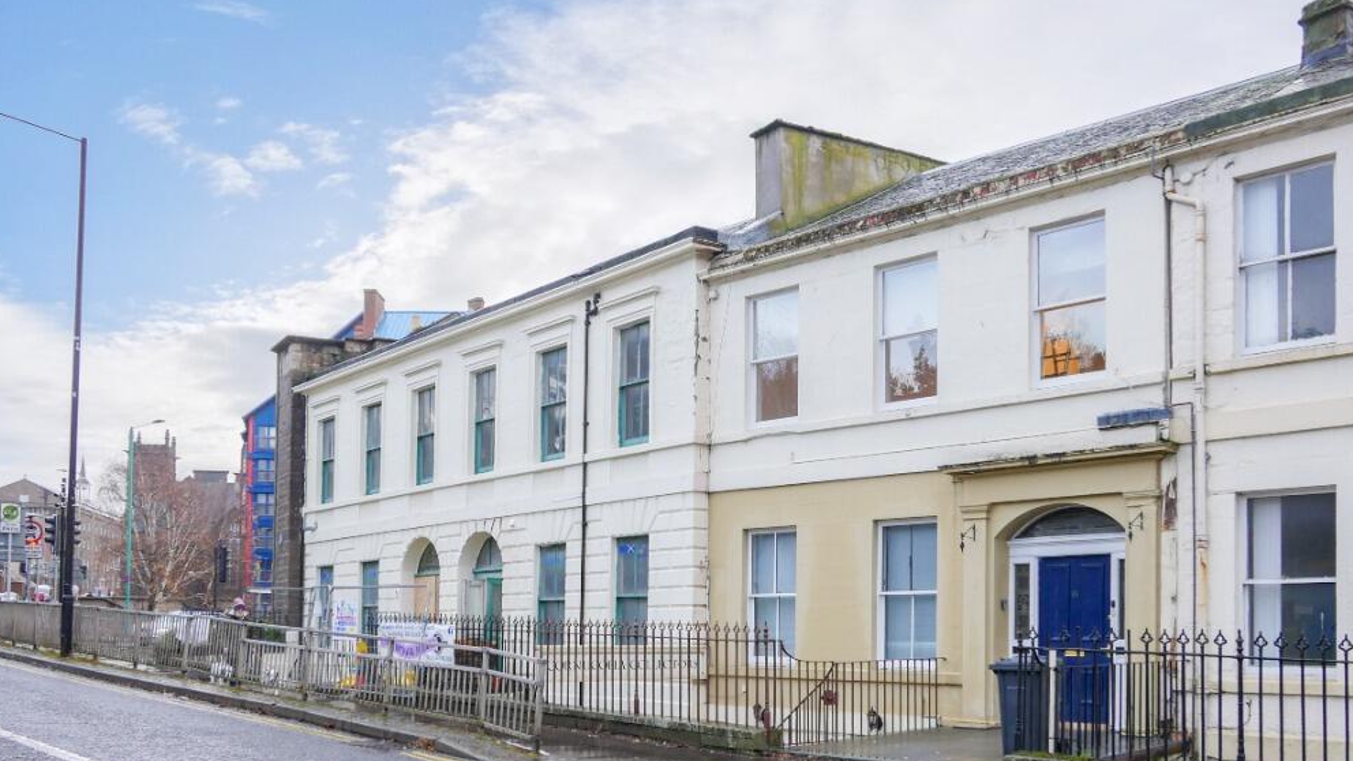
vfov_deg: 42.9
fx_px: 969
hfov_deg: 69.9
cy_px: 386
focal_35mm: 27
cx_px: 667
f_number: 4
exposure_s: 1/60
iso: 320
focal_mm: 12
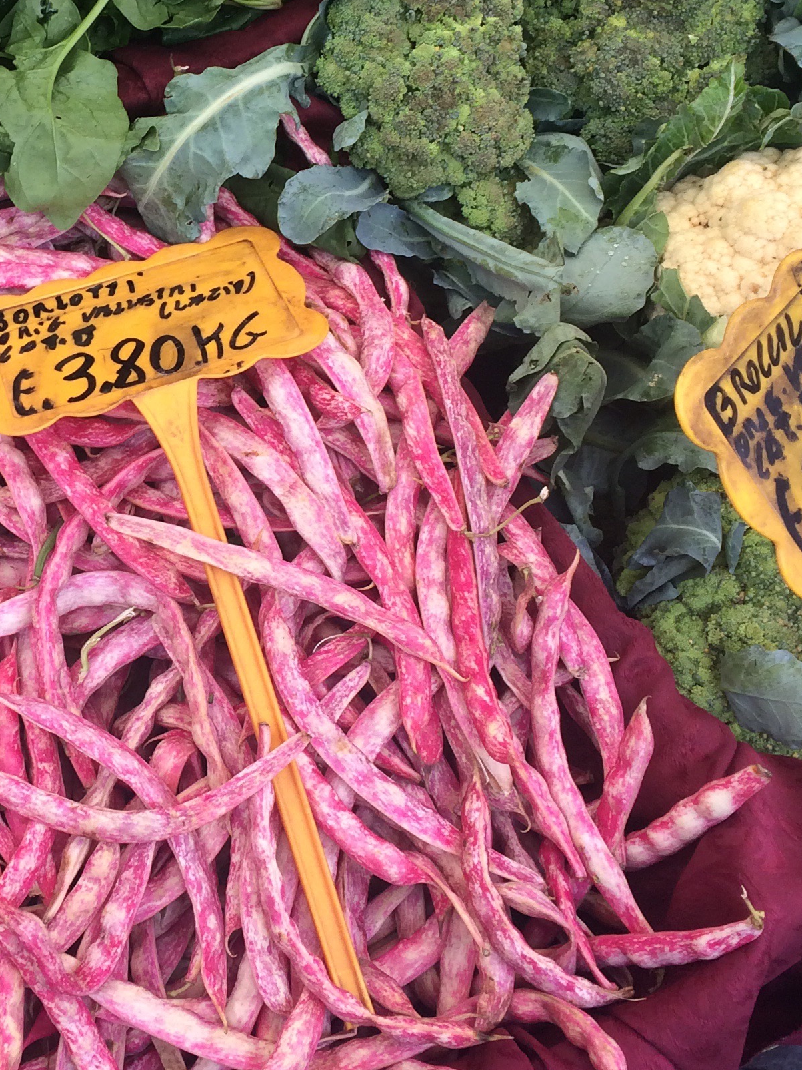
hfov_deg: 24.1
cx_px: 71
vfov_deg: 32.4
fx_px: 1823
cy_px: 344
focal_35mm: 59
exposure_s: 1/326
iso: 32
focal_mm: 4.15
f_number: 2.2
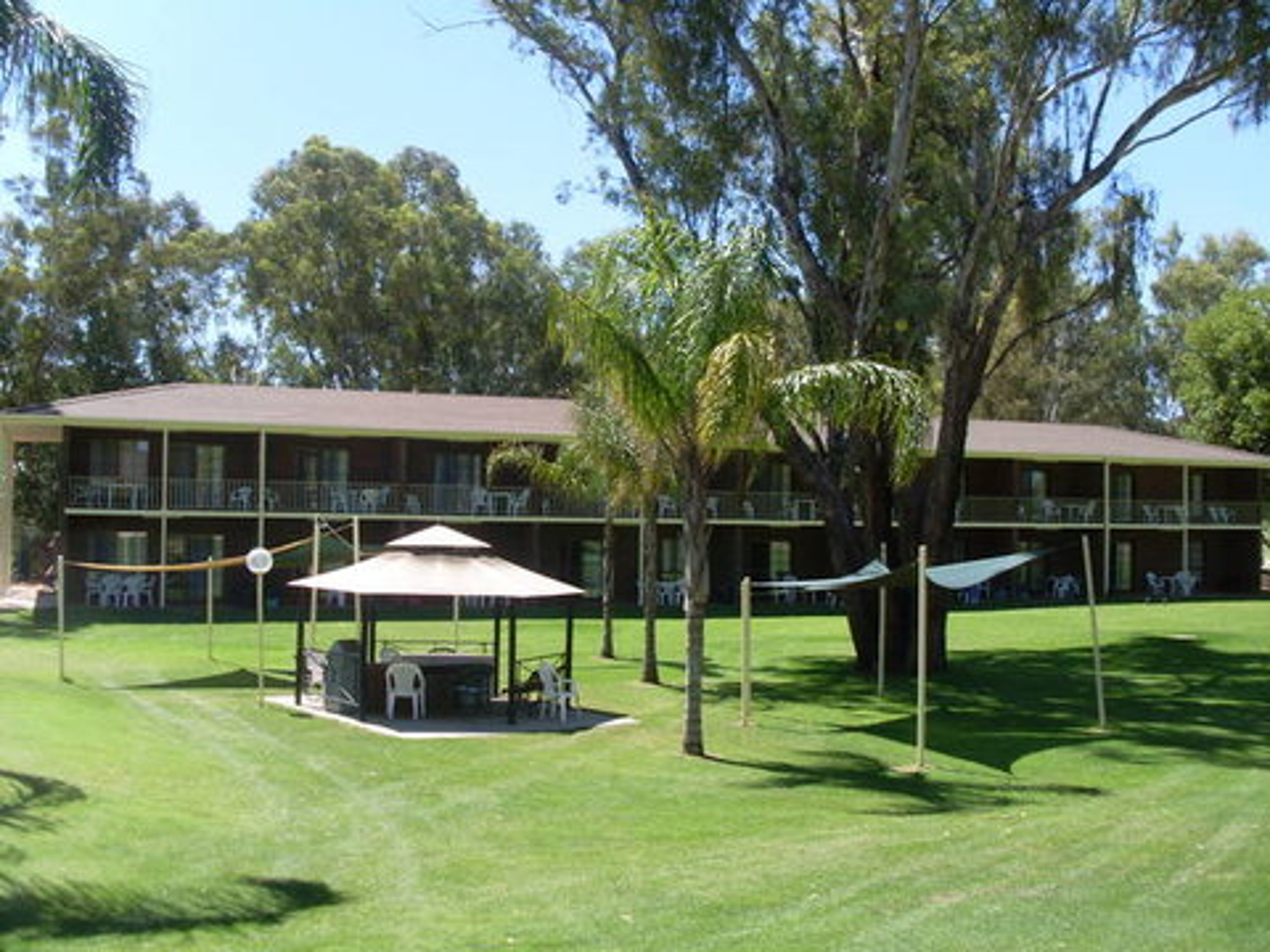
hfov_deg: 49.0
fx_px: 1394
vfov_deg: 37.7
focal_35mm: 38
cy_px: 476
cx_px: 635
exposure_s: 1/125
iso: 80
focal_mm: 6.3
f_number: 7.7
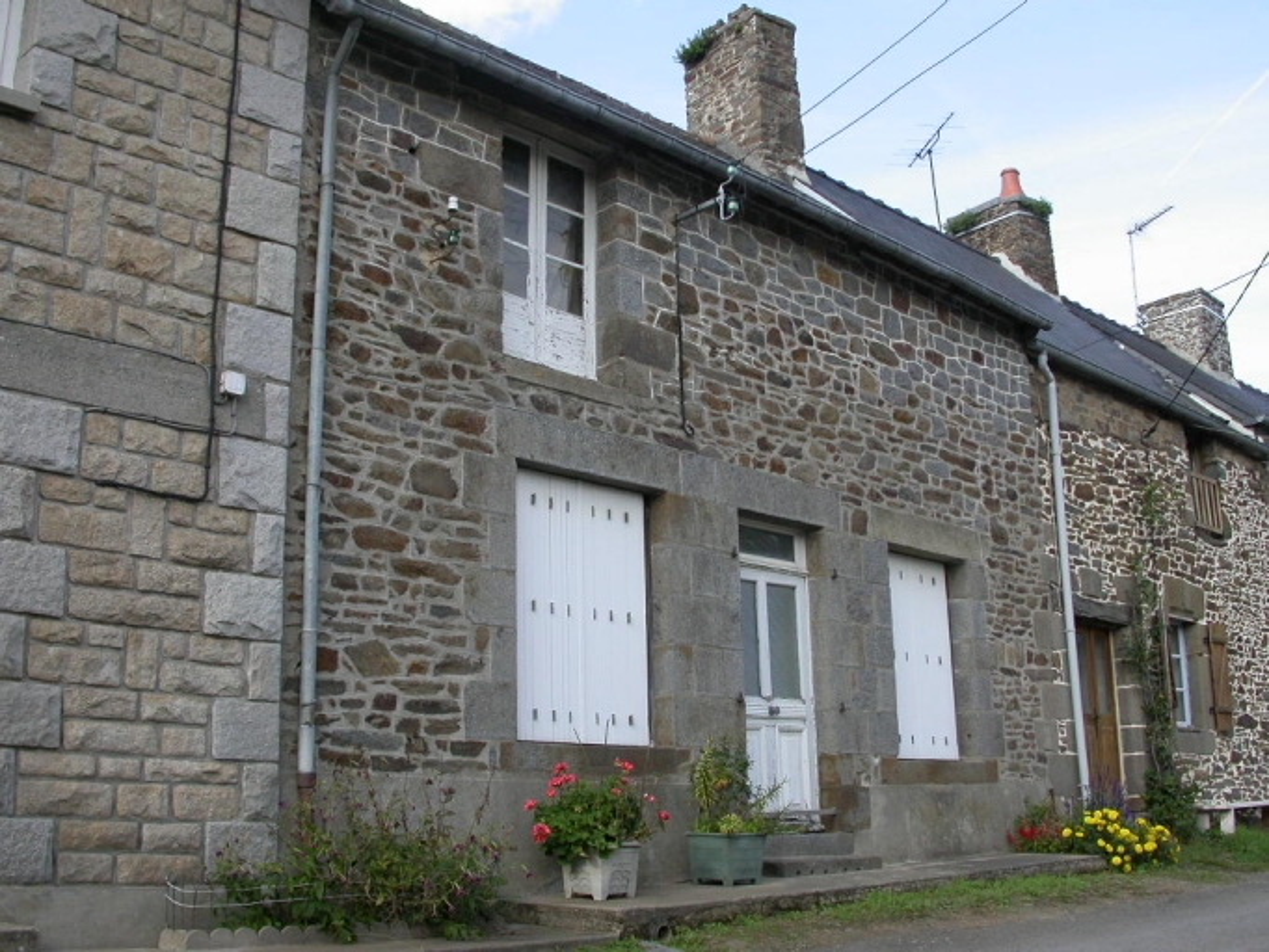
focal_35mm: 38
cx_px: 634
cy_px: 476
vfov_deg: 37.7
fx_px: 1394
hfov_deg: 49.0
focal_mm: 7.85
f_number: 5.3
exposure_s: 1/207
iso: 100
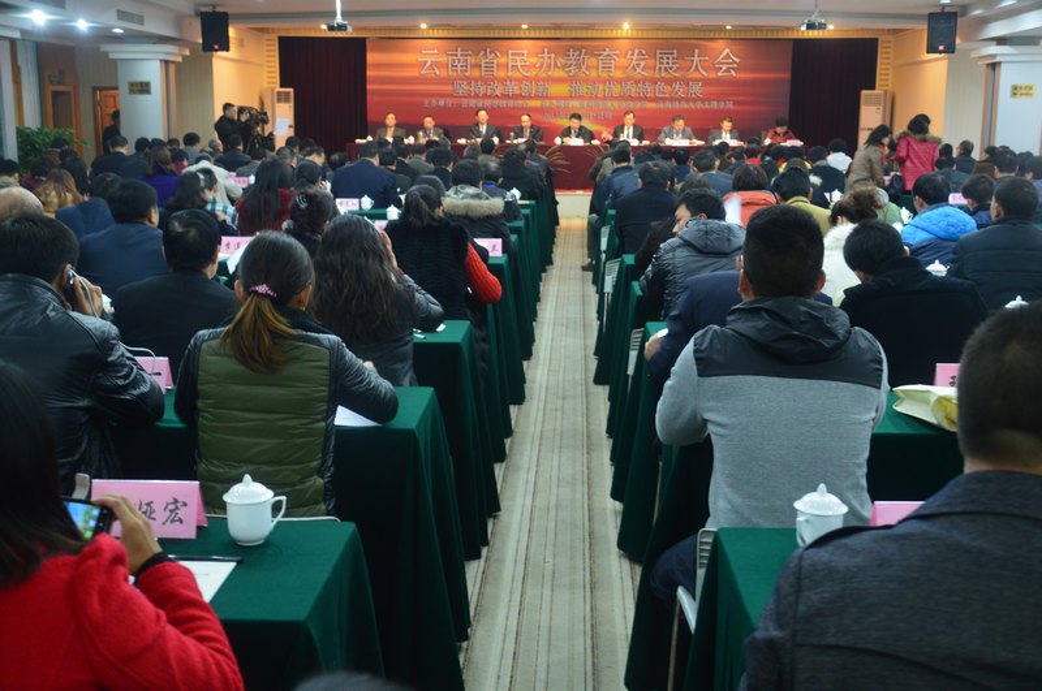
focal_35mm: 39
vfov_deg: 34.1
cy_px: 346
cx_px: 521
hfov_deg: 49.6
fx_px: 1127
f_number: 3.8
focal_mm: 26
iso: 800
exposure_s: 1/13
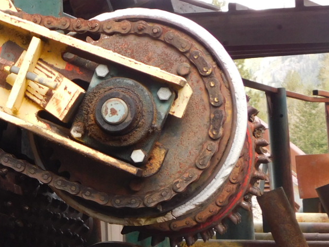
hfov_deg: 19.6
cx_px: -81
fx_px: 884
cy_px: 181
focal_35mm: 93
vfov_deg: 15.8
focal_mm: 6.3
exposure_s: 1/80
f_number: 3.5
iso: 125
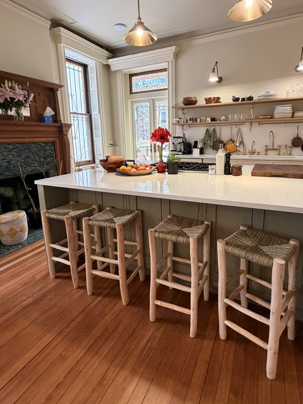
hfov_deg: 68.6
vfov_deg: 84.3
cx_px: 161
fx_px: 222
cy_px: 177
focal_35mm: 19
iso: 250
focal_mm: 2.22
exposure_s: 1/60
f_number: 2.2
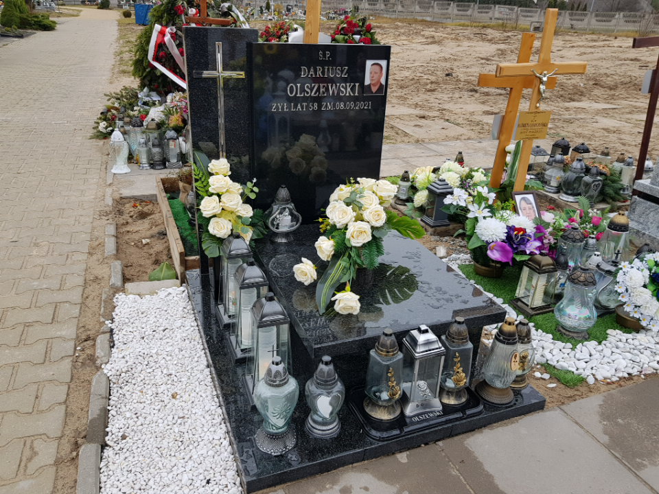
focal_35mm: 26
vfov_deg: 53.1
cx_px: 330
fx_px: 495
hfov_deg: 67.3
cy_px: 247
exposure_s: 1/209
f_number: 1.7
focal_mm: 4.2
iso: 40
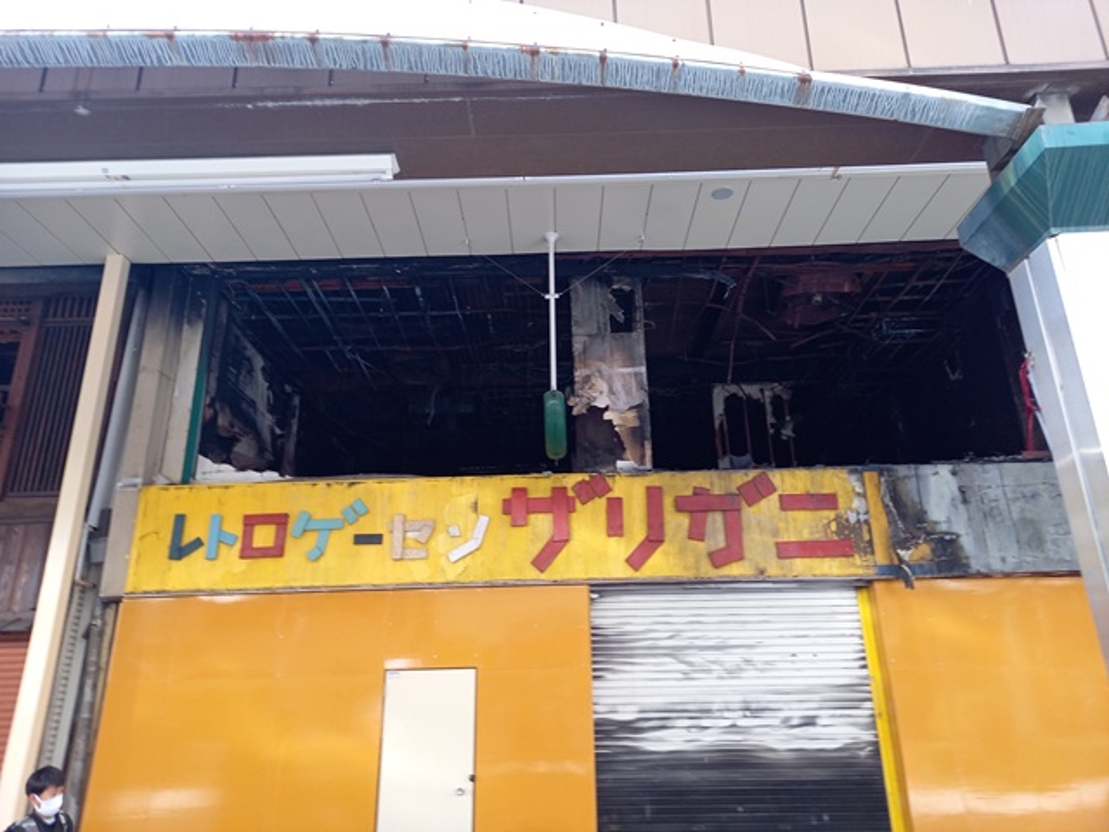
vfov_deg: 54.9
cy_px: 416
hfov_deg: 69.4
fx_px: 801
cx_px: 554
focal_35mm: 25
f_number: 1.8
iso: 80
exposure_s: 1/60
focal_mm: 4.65
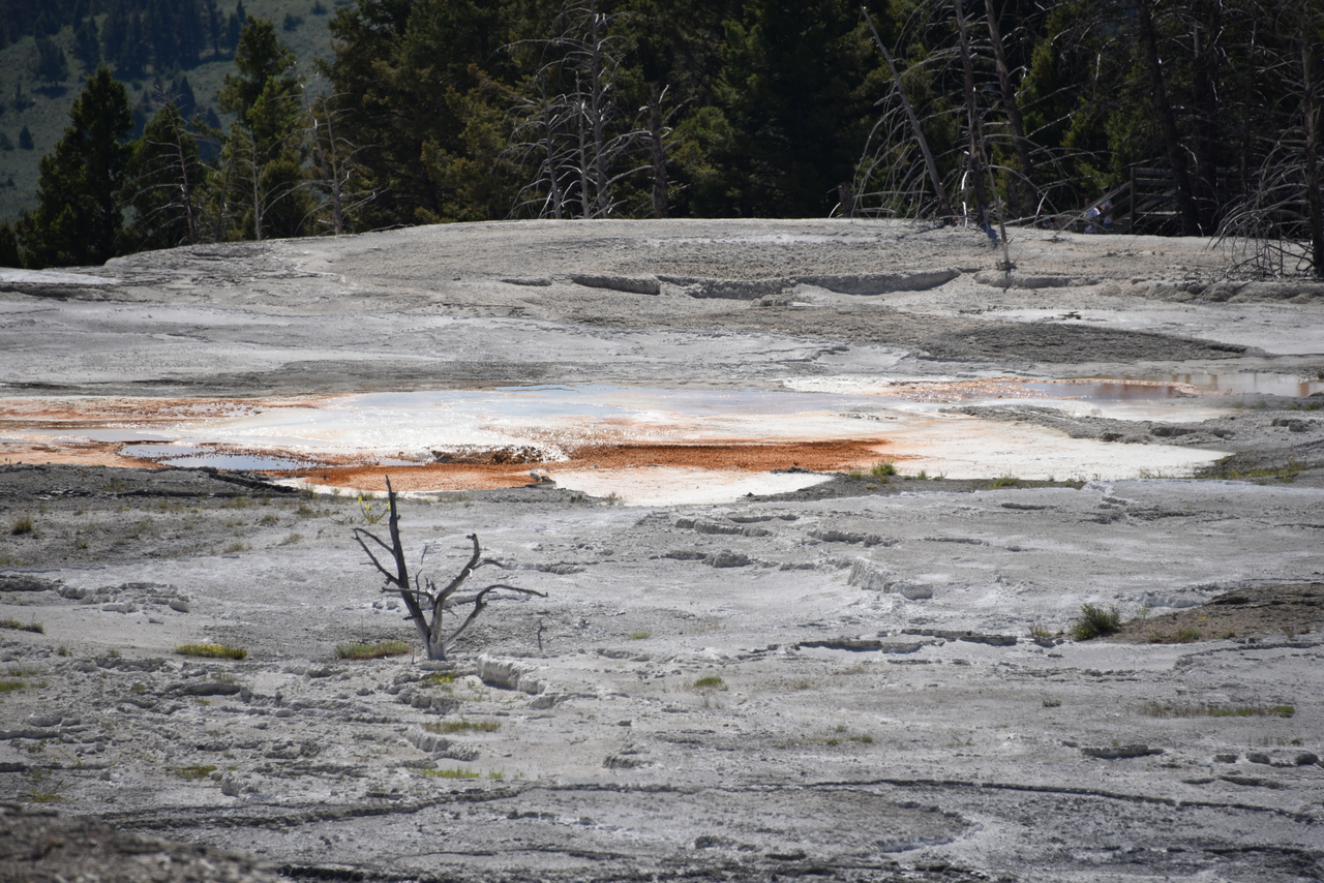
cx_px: 662
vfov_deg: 4.6
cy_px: 442
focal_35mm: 300
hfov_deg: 6.9
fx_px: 11035
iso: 100
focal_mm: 300
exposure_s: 1/640
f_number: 6.3
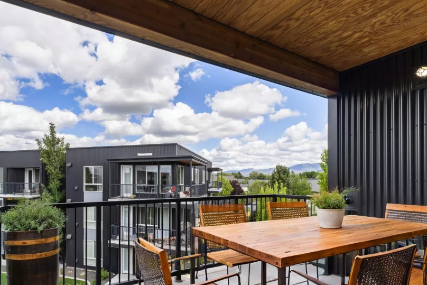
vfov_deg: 64.0
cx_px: 172
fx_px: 225
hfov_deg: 85.9
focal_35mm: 19
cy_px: 171
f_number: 8
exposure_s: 1/40
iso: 100
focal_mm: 10
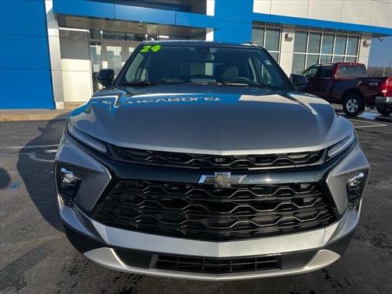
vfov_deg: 53.1
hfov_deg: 67.3
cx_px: 196
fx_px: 294
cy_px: 147
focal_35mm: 26
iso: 50
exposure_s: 1/2252
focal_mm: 5.7
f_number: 1.5
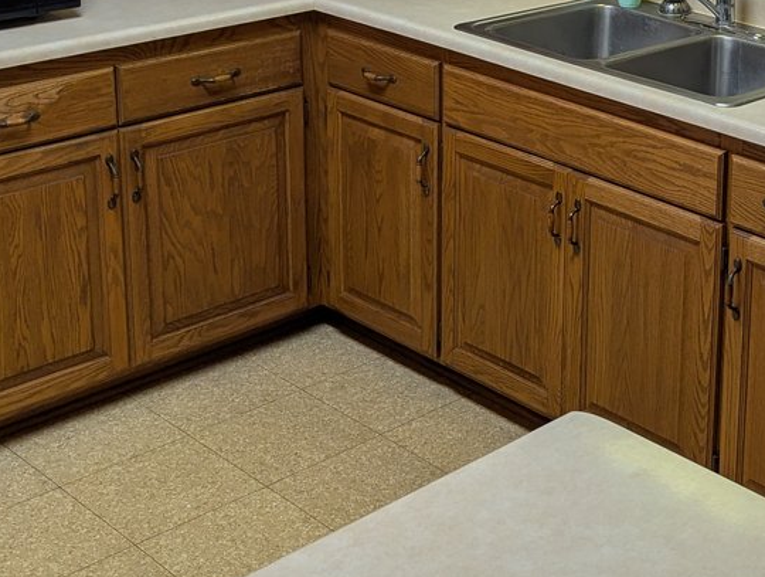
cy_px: 13
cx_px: 668
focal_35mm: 67
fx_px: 1483
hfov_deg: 28.0
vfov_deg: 21.3
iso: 144
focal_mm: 6.81
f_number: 1.85
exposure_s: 1/120
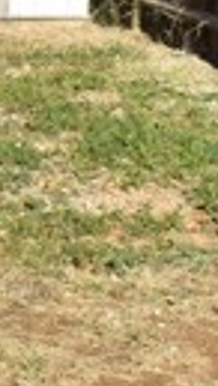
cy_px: 13
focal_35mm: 164
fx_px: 1674
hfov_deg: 7.1
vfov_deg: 13.0
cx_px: -269
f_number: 13
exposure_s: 1/200
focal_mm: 21
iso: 100
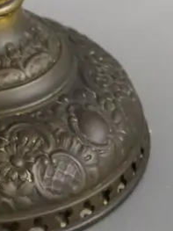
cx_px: -38
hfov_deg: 10.4
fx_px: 934
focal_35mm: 140
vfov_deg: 12.9
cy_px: -170
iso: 3200
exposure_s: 1/80
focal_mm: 18
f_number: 4.9
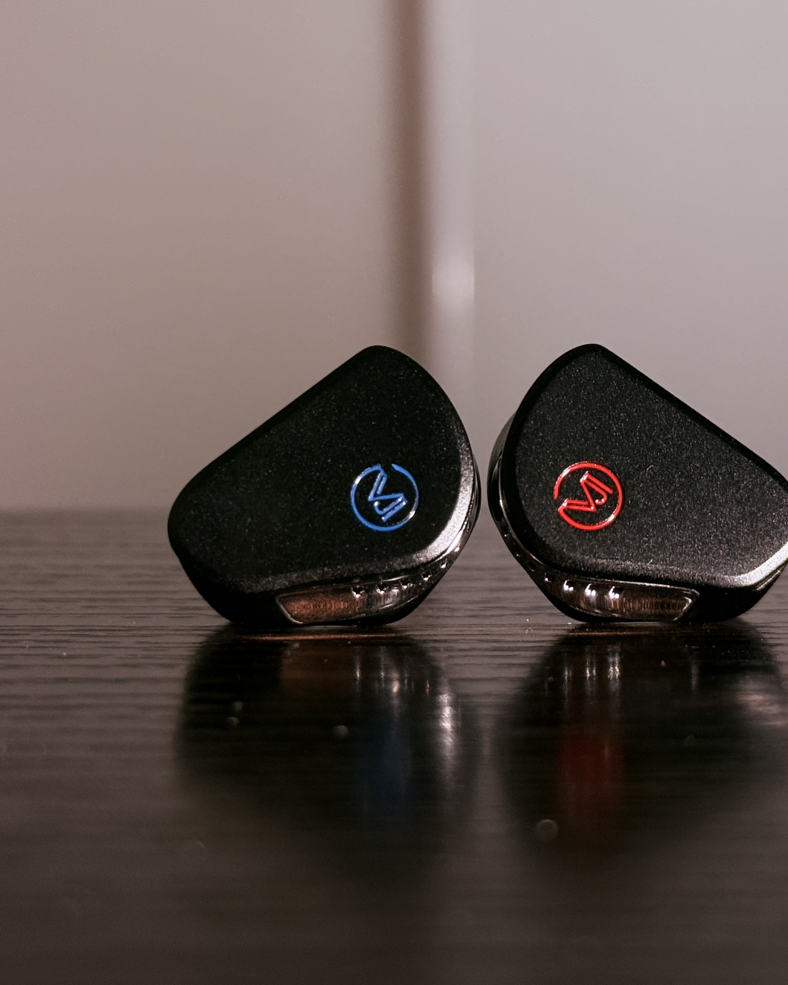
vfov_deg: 26.1
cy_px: 448
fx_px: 2128
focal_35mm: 73
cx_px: 492
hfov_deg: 20.9
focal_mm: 6.76
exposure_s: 1/45
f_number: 1.78
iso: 250
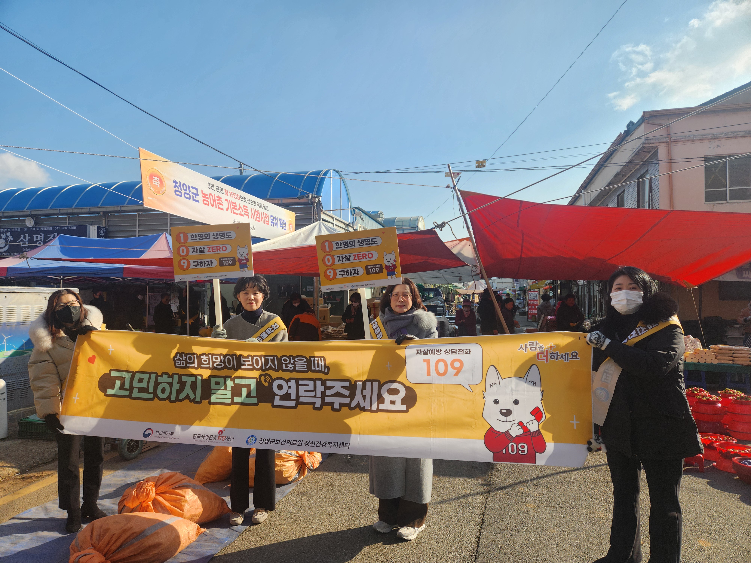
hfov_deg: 73.9
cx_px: 376
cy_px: 282
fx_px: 499
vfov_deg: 58.9
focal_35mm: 23
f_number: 1.8
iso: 20
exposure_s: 1/1002
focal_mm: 5.4
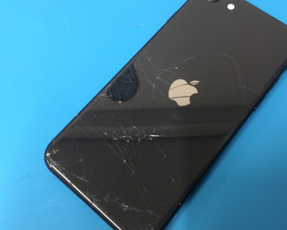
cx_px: 161
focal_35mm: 36
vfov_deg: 41.1
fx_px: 306
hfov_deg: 50.2
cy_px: 108
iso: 80
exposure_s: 1/17
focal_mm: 4.15
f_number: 2.2
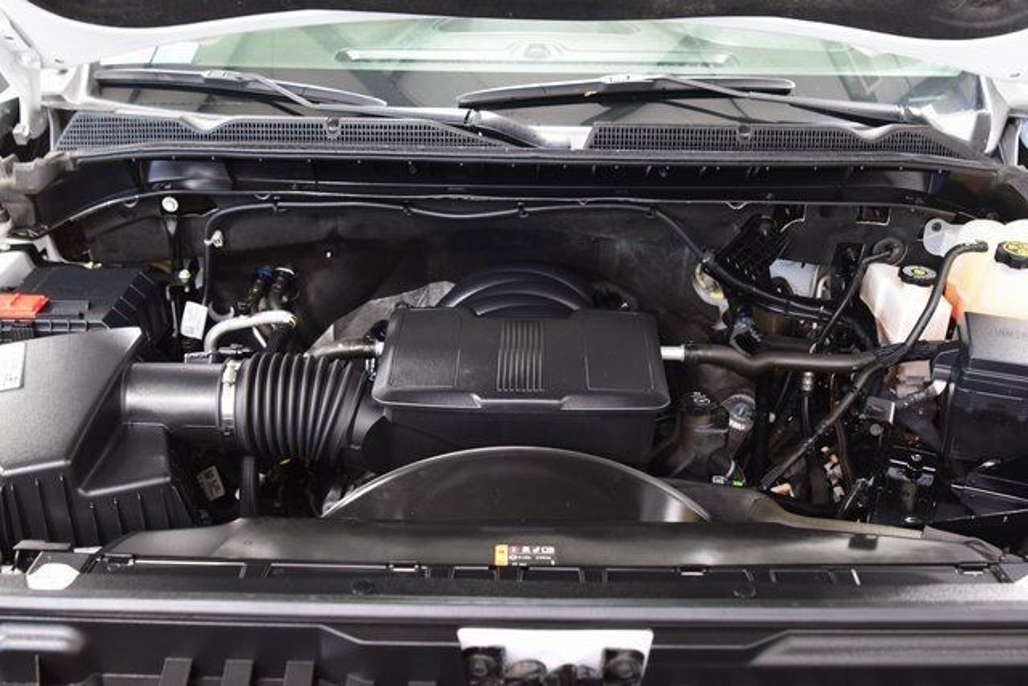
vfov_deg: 36.9
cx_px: 514
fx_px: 1028
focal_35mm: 36
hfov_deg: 53.1
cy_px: 343
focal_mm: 24
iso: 1600
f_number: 4
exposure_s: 1/15
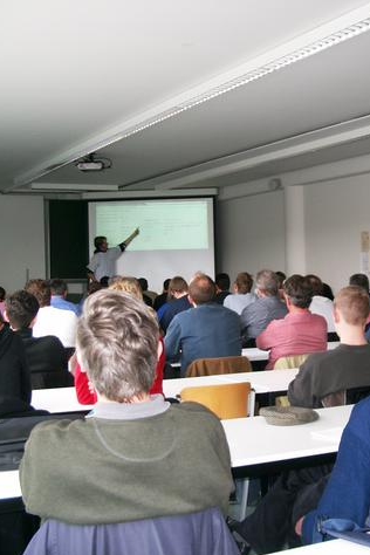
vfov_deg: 38.2
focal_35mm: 52
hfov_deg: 25.8
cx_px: 256
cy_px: 280
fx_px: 802
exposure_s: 1/60
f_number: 2.6
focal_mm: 7.6
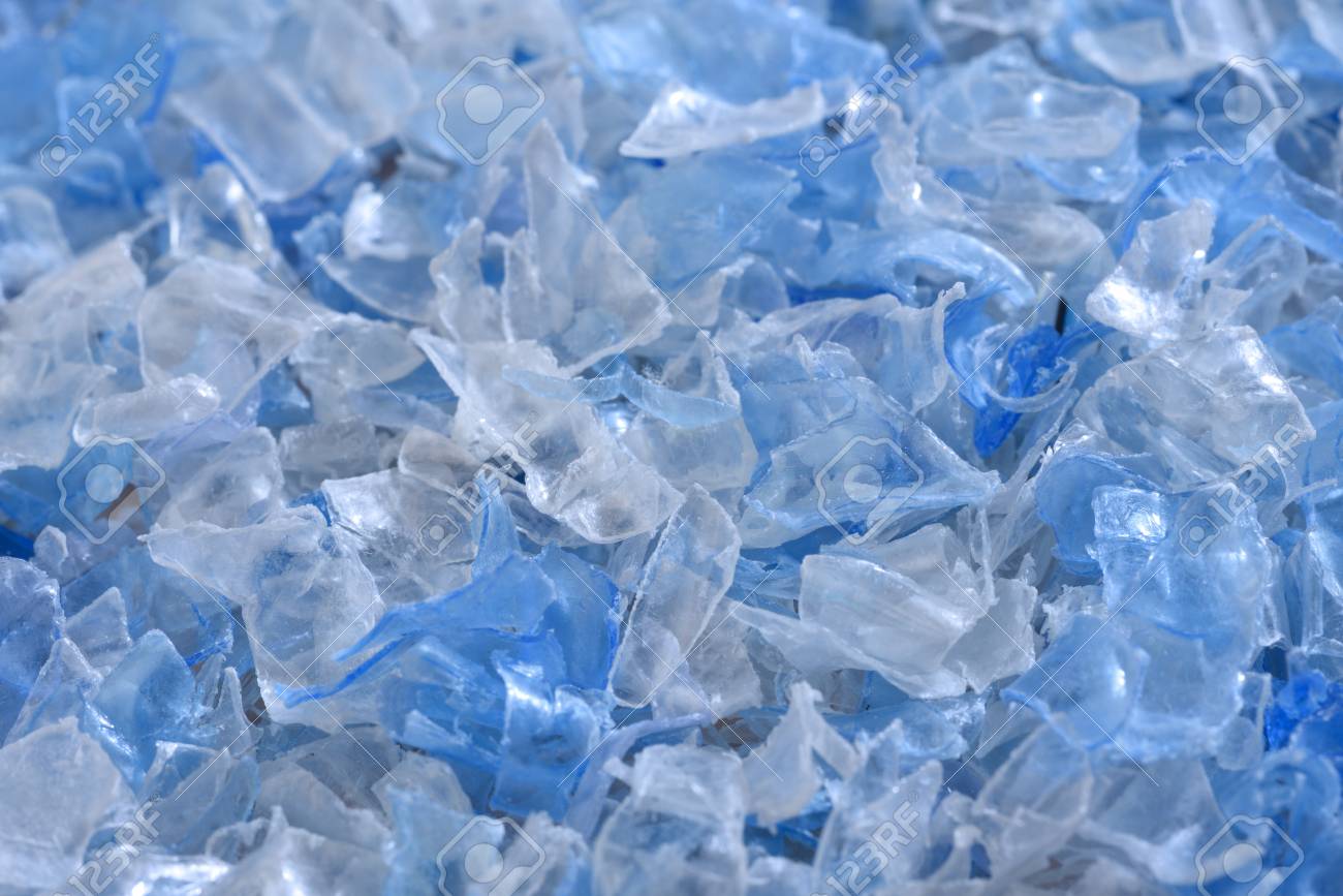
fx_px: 3917
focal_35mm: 105
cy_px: 448
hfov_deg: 19.5
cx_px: 672
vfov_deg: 13.0
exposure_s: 1/160
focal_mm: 105
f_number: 22
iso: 200
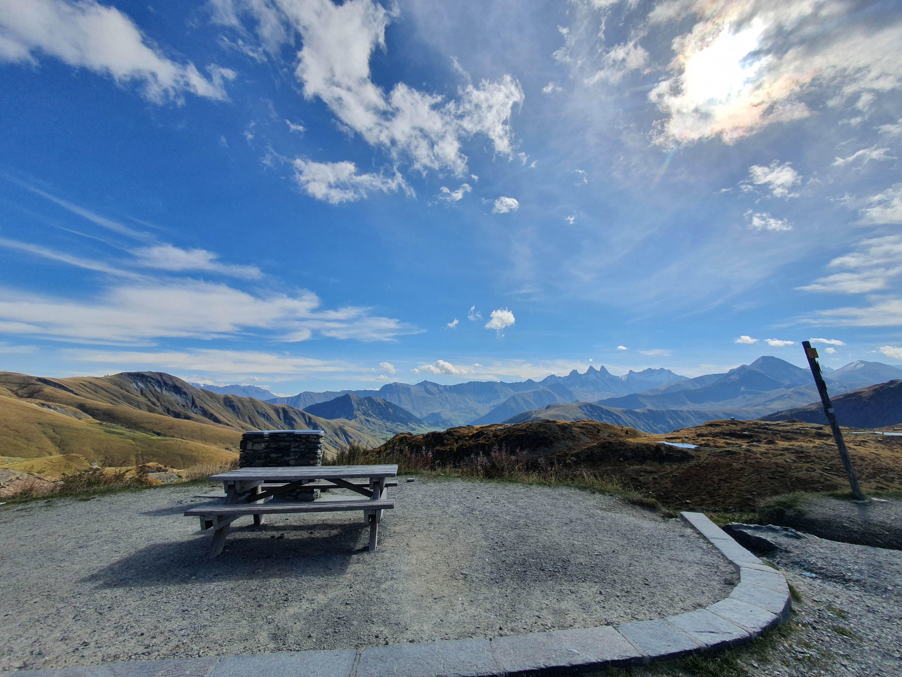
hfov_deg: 106.2
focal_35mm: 13
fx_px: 339
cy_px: 338
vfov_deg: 89.9
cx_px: 451
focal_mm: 1.8
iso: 50
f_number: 2.2
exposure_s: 1/2020
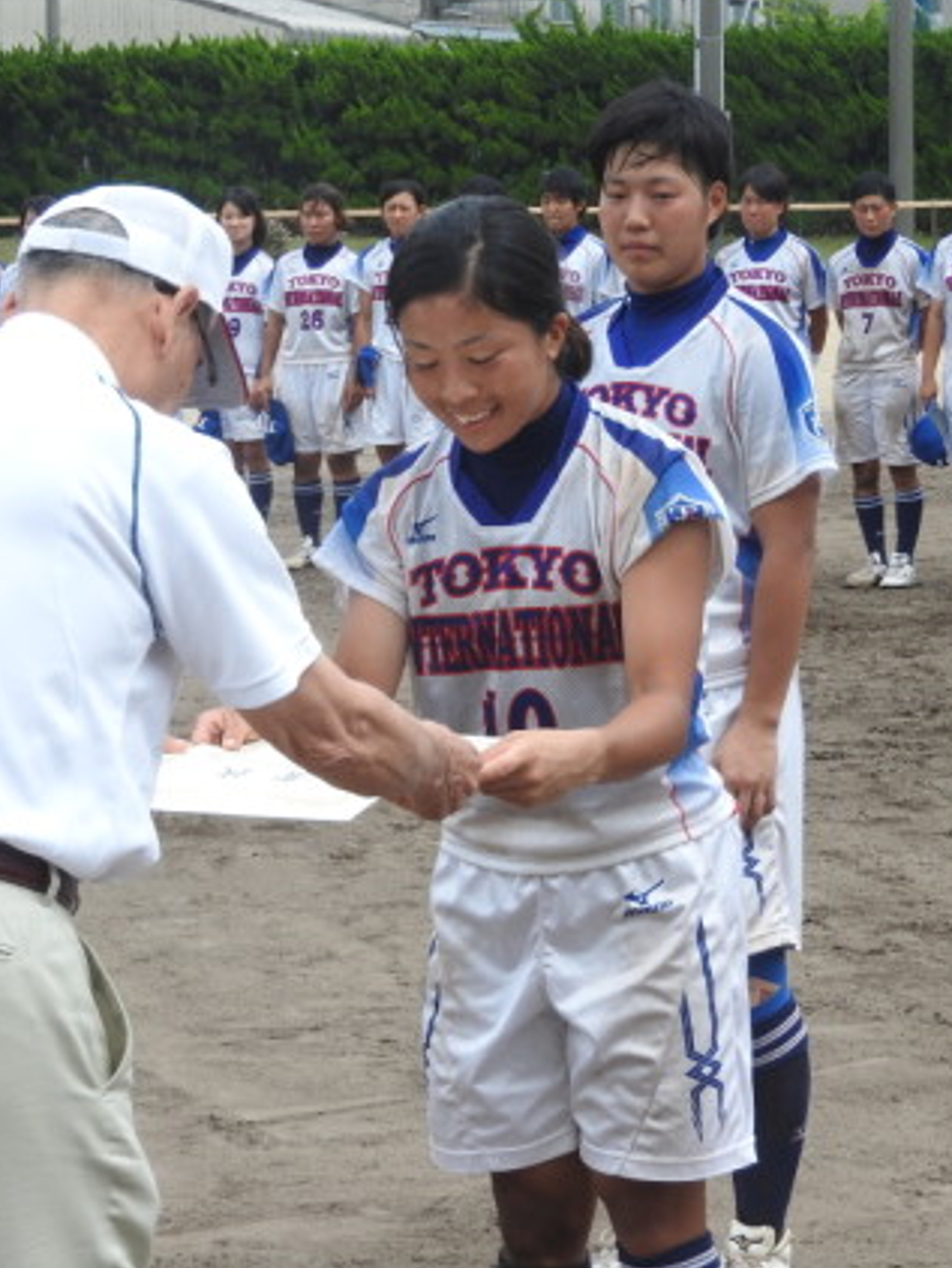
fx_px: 4945
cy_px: 607
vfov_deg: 14.6
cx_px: 499
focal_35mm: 135
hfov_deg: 11.0
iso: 100
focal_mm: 17
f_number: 4.8
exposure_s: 1/400
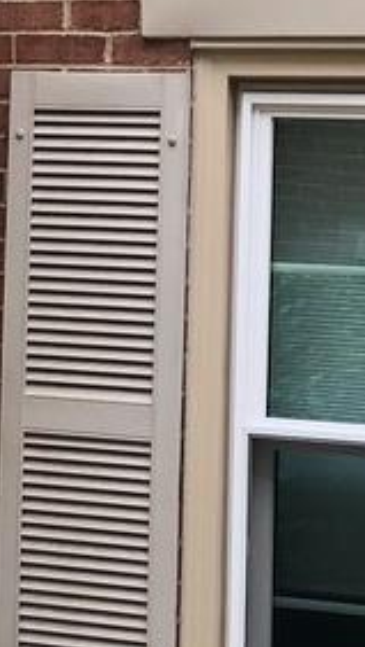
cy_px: 92
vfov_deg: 12.9
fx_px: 2851
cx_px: -76
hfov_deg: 7.3
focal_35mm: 166
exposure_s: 1/345
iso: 20
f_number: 1.8
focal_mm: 4
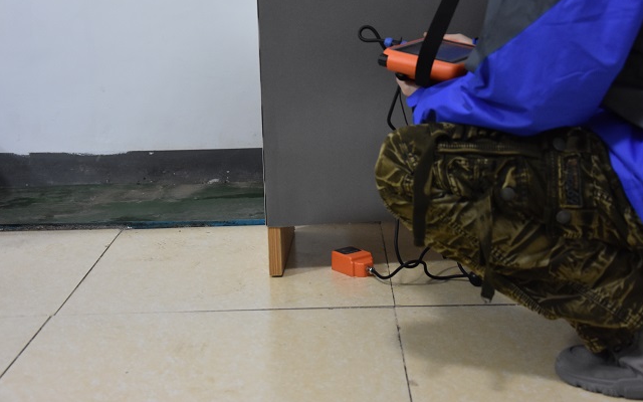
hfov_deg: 34.5
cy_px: 189
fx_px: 1034
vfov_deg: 22.0
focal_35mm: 59
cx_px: 325
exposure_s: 1/60
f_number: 4.5
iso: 2000
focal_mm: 38
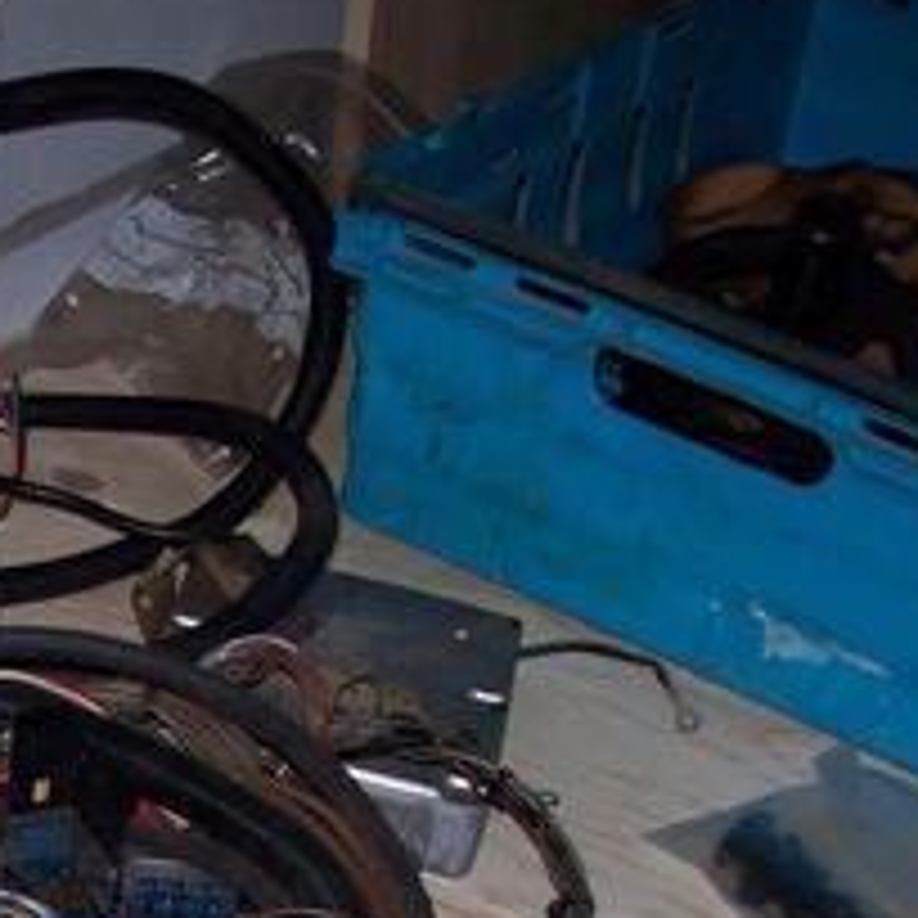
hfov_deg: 16.5
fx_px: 3000
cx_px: -243
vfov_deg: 16.8
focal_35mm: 100
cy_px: 1048
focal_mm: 6
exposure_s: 1/64
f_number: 2.7
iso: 80
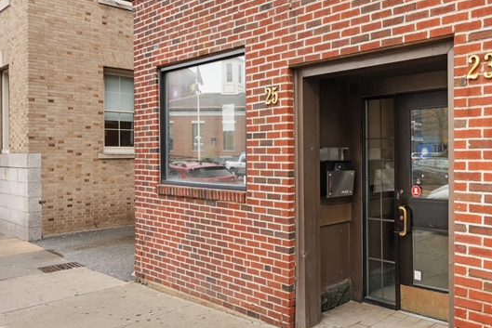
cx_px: 417
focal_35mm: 31
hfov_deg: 54.6
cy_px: 178
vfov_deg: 42.3
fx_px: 424
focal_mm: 16
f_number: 9
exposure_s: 1/30
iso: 320
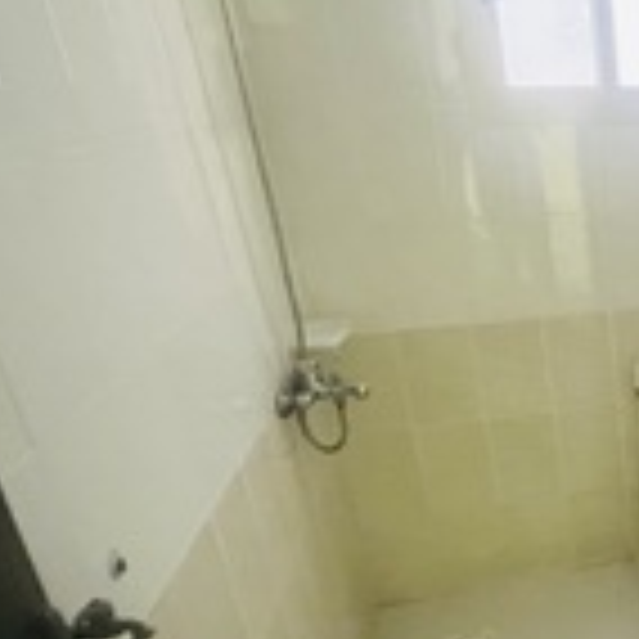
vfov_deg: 44.6
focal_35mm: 37
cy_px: 398
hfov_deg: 33.8
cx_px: 812
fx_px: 773
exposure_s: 1/60
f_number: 1.8
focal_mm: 1.57
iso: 640
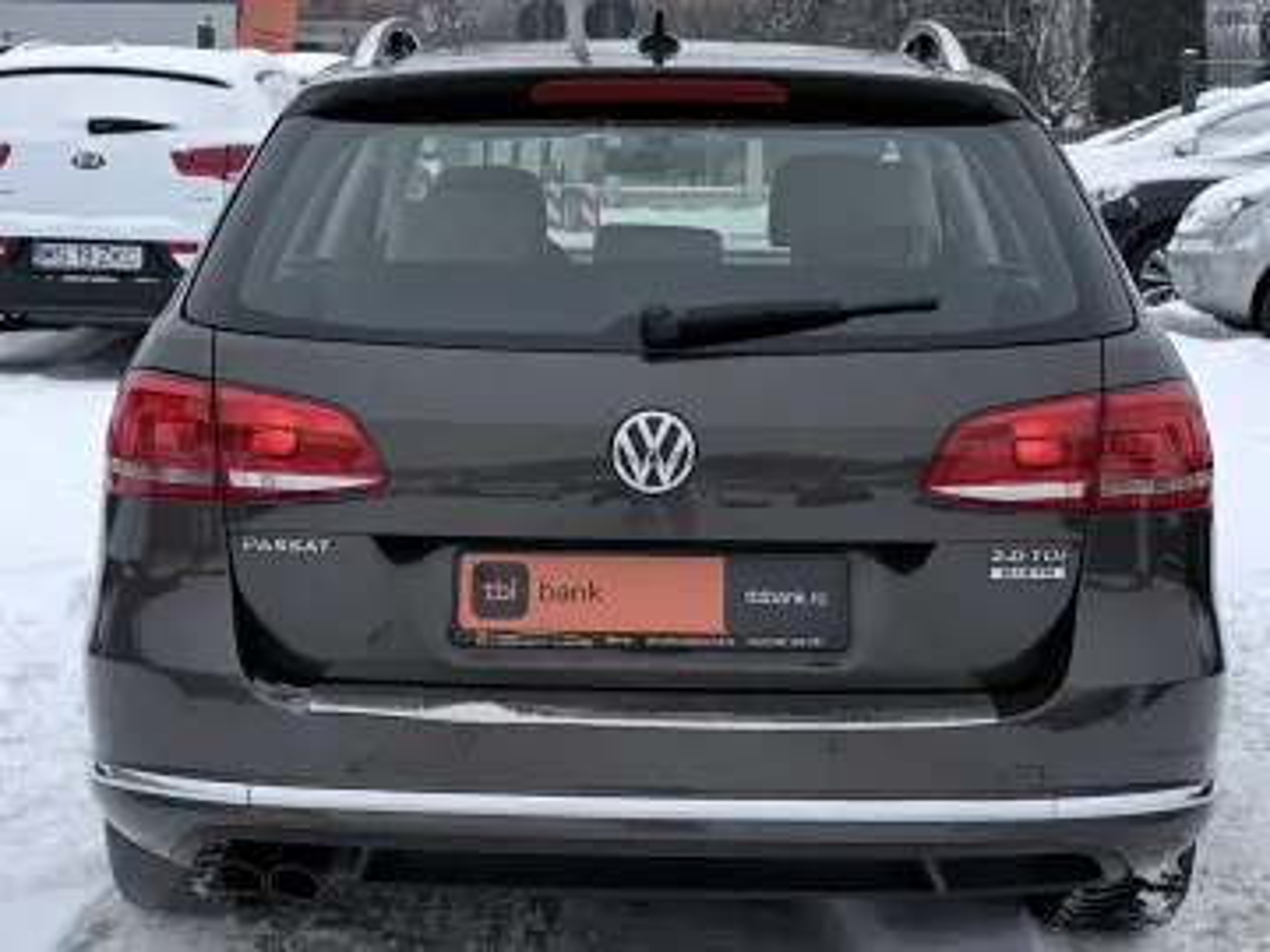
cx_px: 635
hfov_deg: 71.6
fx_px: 881
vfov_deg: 56.8
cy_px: 476
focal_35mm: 24
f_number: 1.78
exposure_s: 1/2000
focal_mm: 6.76
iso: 80
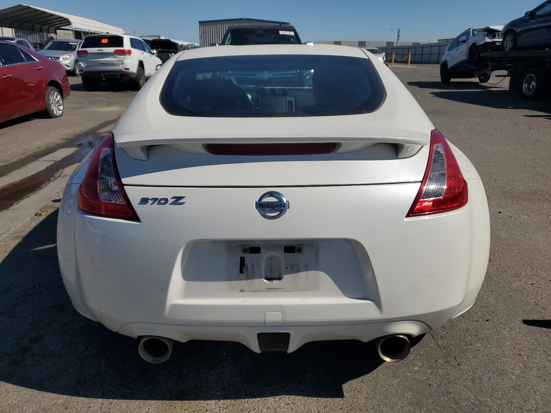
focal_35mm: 26
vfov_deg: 53.1
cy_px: 206
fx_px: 414
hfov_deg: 67.3
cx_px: 276
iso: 50
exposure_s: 1/10000
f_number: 1.5
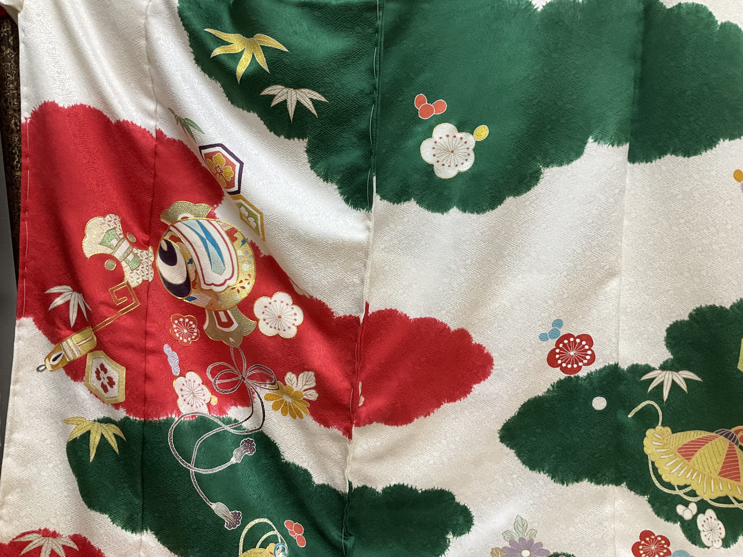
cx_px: 372
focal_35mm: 29
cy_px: 278
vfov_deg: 48.2
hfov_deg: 61.7
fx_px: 622
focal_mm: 3
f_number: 1.8
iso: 100
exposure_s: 1/60
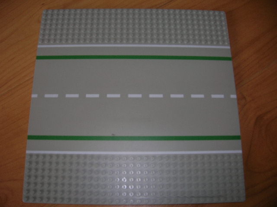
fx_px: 272
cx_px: 138
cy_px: 104
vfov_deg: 41.8
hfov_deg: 54.0
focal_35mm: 34
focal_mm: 5.7
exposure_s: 1/60.1
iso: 50
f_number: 2.9
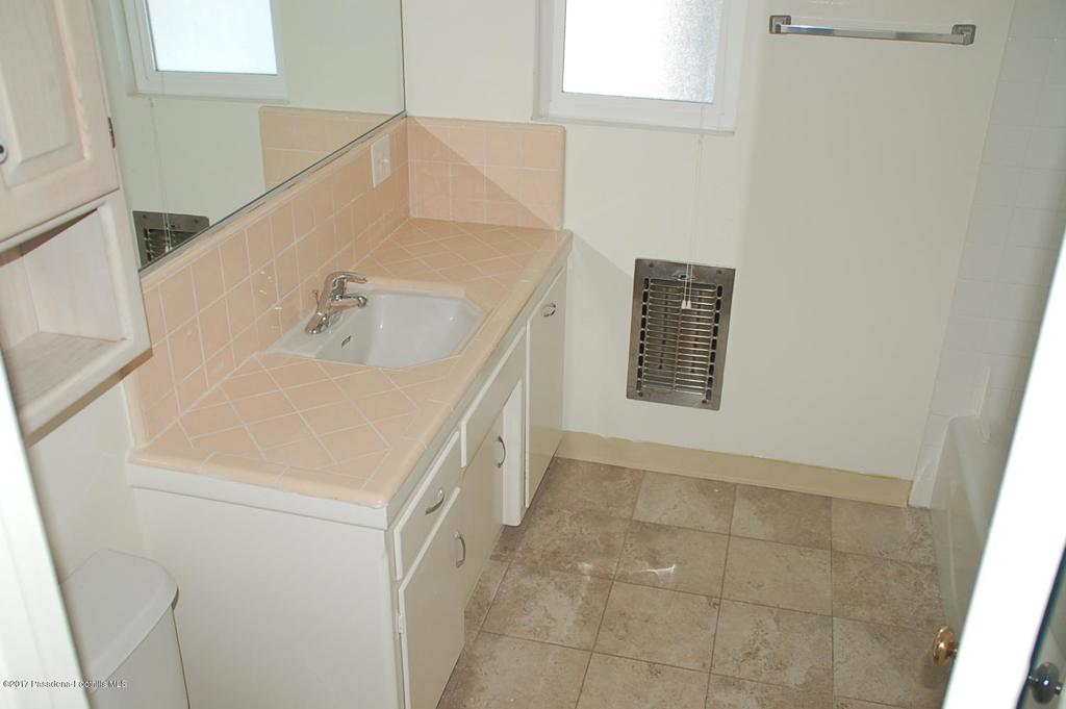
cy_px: 354
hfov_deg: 57.3
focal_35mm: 33
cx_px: 533
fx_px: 976
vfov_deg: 39.9
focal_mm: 22
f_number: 3.8
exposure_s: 1/60
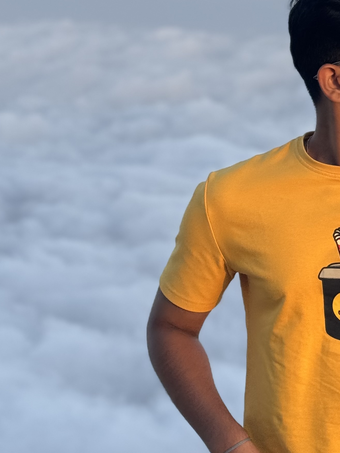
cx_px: 374
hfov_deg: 13.2
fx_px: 1440
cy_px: 72
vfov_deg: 17.7
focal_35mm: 110
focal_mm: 6.76
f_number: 1.78
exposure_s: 1/980
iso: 64
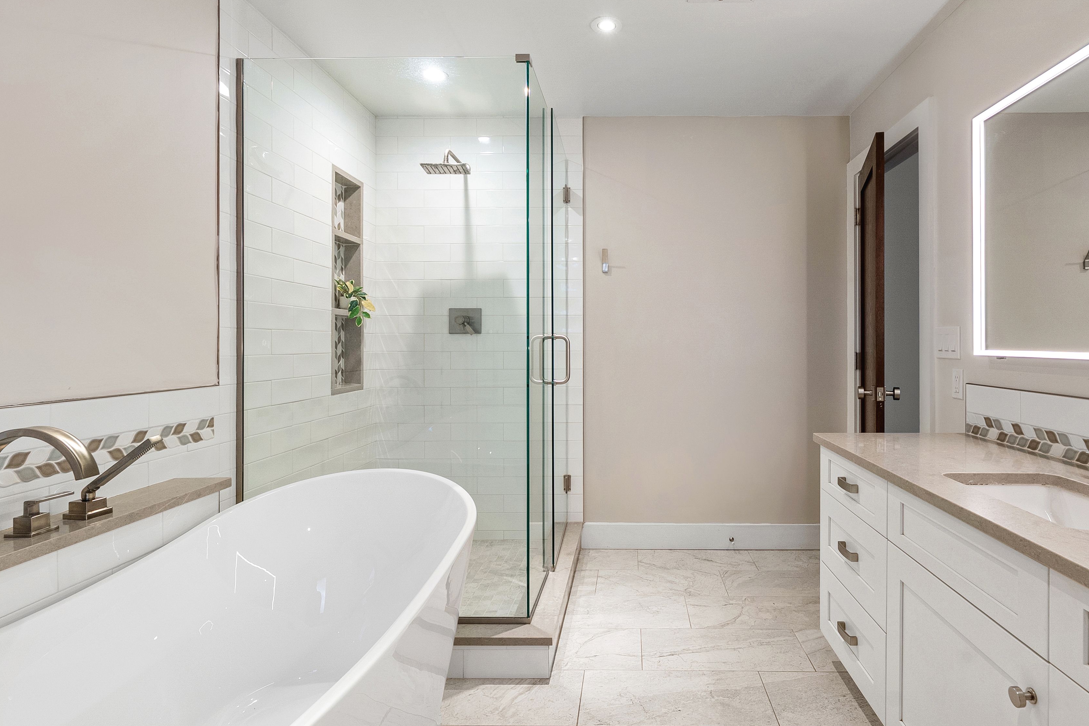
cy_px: 347
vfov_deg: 64.5
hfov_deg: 86.5
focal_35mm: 19
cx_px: 615
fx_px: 575
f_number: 8
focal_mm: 15
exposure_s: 1/10
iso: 800
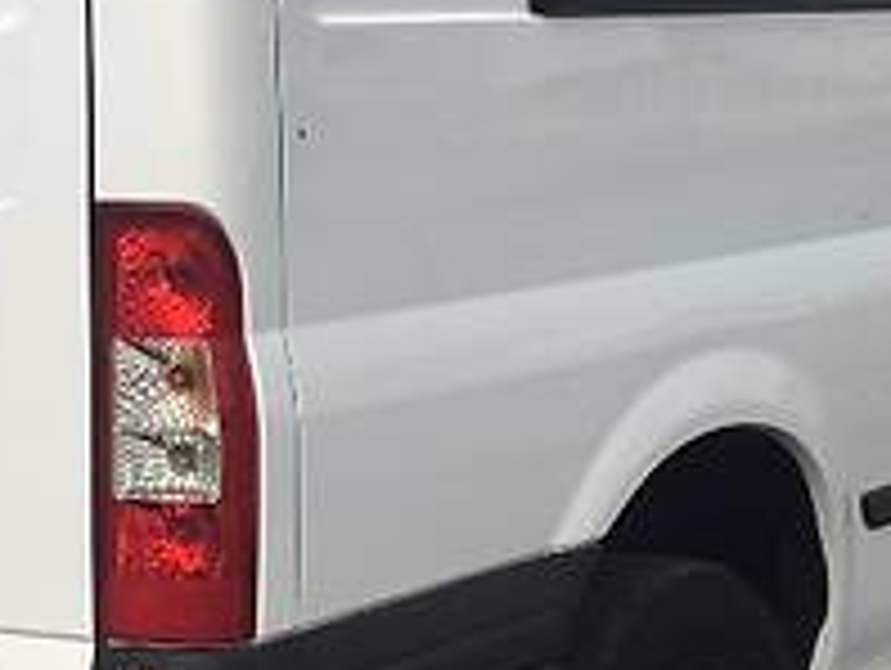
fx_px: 3015
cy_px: 274
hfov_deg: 16.7
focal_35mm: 117
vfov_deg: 12.7
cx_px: 220
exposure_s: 1/1282
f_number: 2.2
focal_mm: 4.2
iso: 25
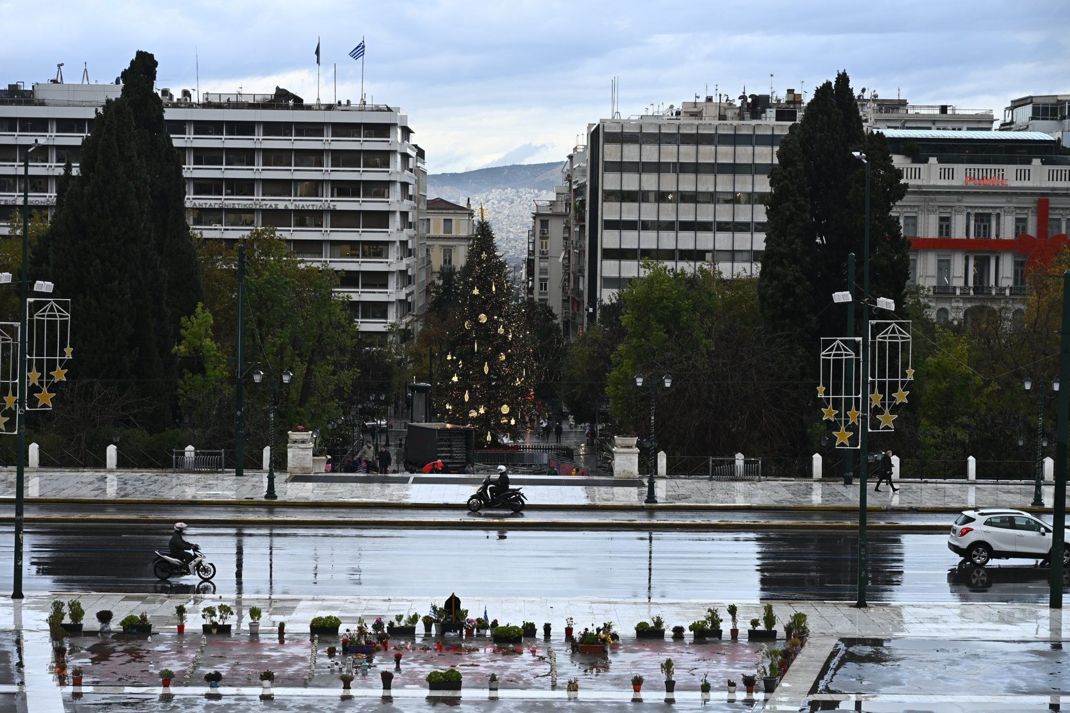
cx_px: 535
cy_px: 356
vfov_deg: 17.7
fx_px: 2288
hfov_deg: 26.3
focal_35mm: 77
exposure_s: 1/500
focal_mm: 77
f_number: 6.3
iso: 1100
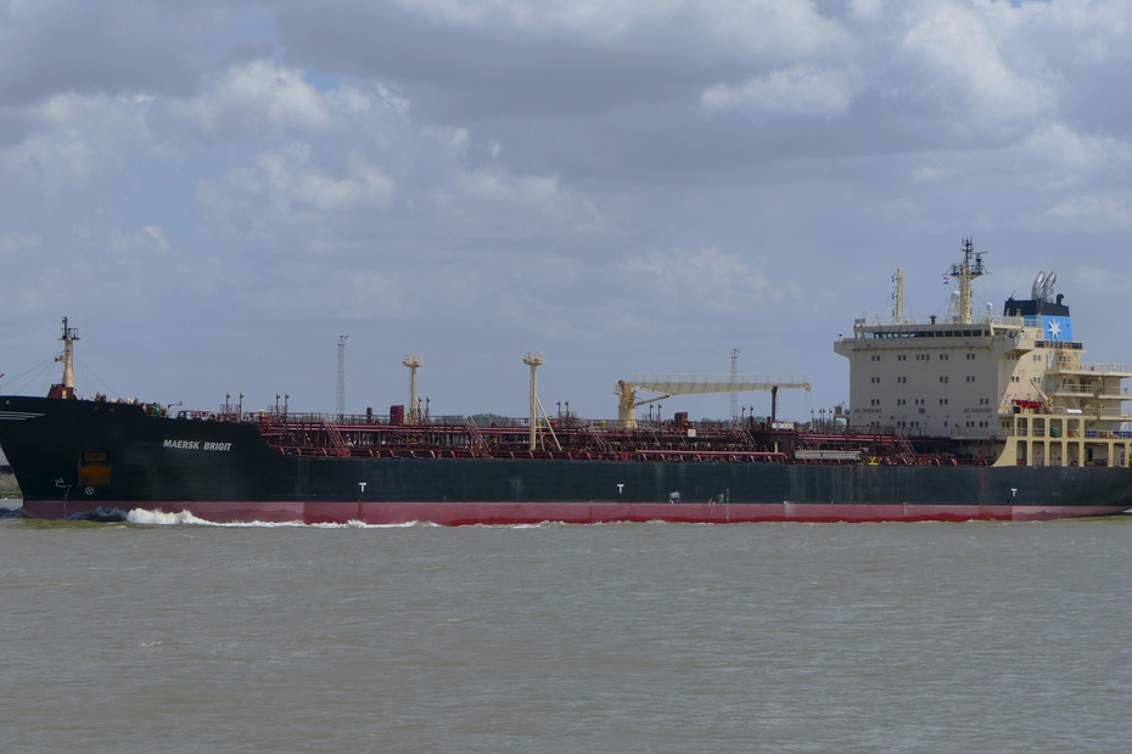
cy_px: 304
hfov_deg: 14.9
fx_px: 4339
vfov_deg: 9.9
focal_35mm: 138
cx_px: 595
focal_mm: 39.2
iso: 125
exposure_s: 1/500
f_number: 4.2
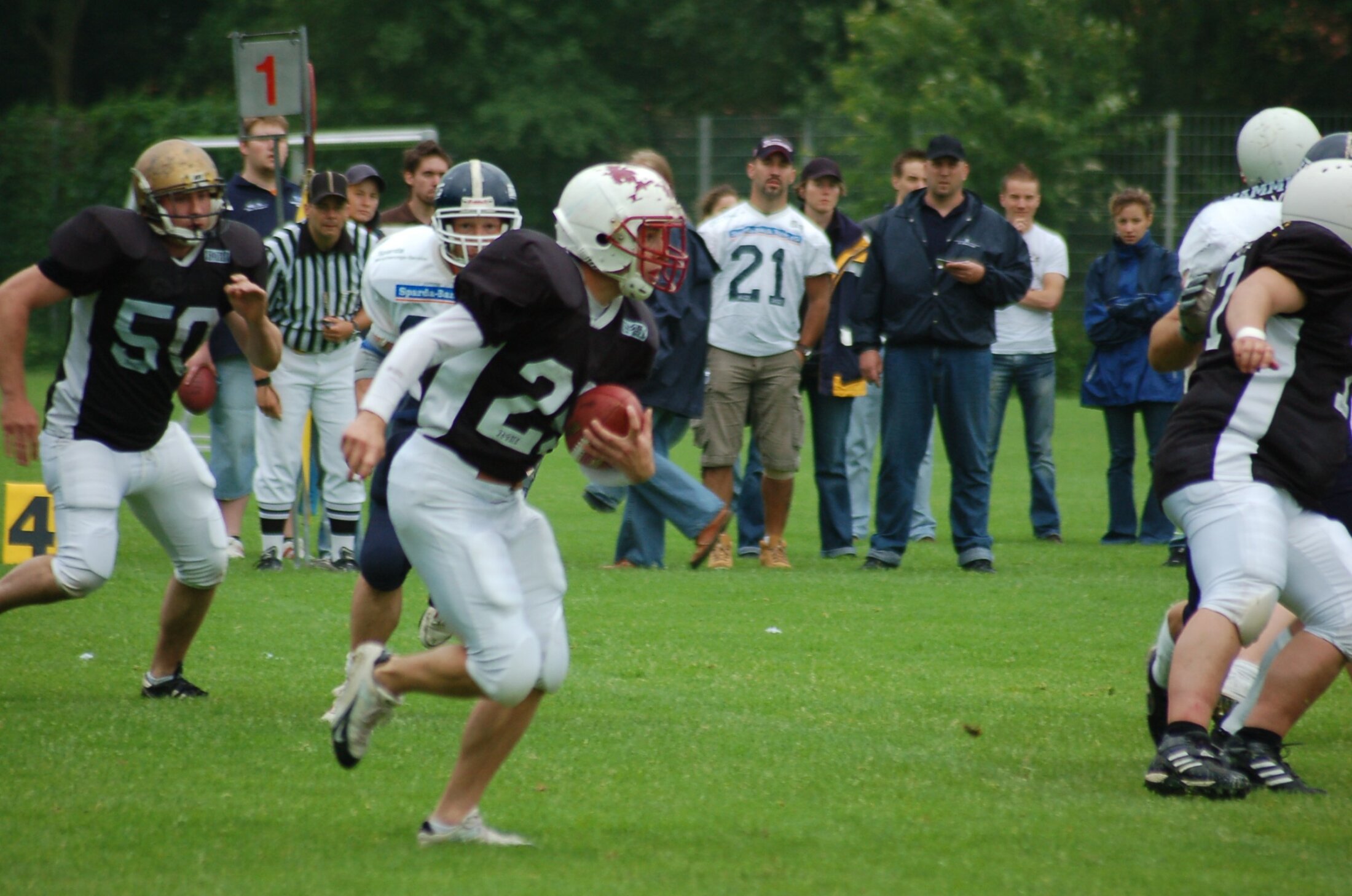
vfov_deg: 3.8
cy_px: 448
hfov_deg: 5.7
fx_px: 13494
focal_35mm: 360
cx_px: 676
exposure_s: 1/500
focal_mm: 240
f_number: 5.3
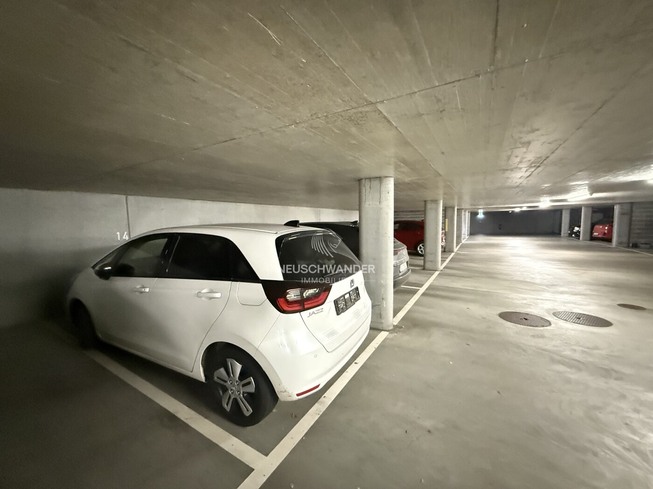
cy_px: 244
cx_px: 326
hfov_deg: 102.1
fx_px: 264
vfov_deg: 85.7
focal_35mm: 14
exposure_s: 1/25
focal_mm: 2.22
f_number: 2.2
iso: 1600
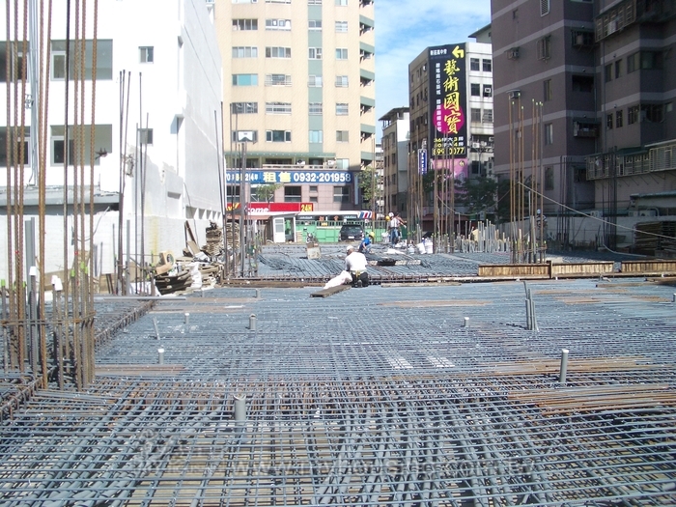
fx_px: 683
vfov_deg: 40.7
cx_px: 338
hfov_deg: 52.6
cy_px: 254
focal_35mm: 35
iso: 50
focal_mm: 5.8
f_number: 4.3
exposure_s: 1/400
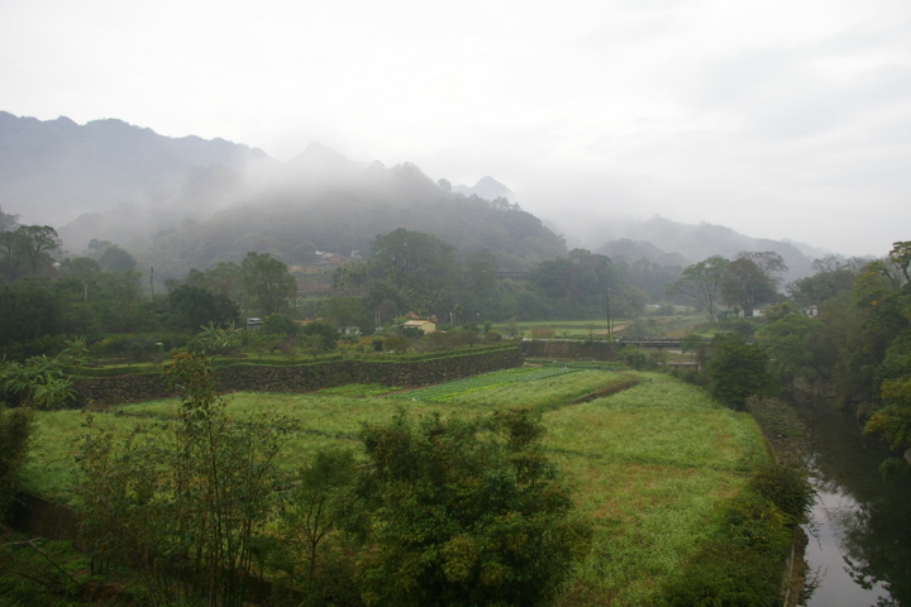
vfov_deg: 43.6
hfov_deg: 61.9
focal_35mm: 30
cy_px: 332
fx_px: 759
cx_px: 488
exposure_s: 1/30
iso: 200
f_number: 5.6
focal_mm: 18
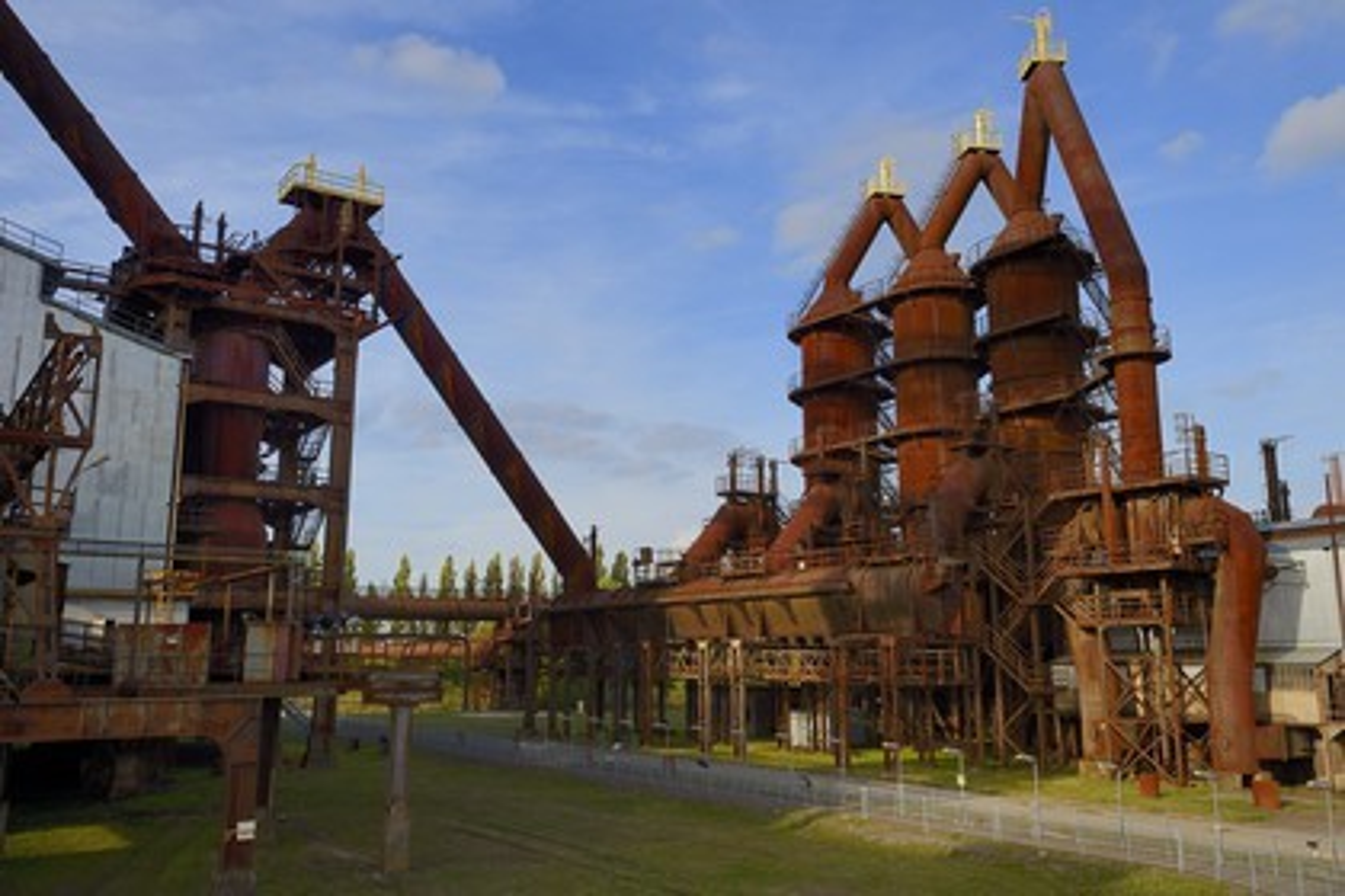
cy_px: 448
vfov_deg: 45.0
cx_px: 672
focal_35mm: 29
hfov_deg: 63.7
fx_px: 1083
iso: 200
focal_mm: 29
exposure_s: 1/200
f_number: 11
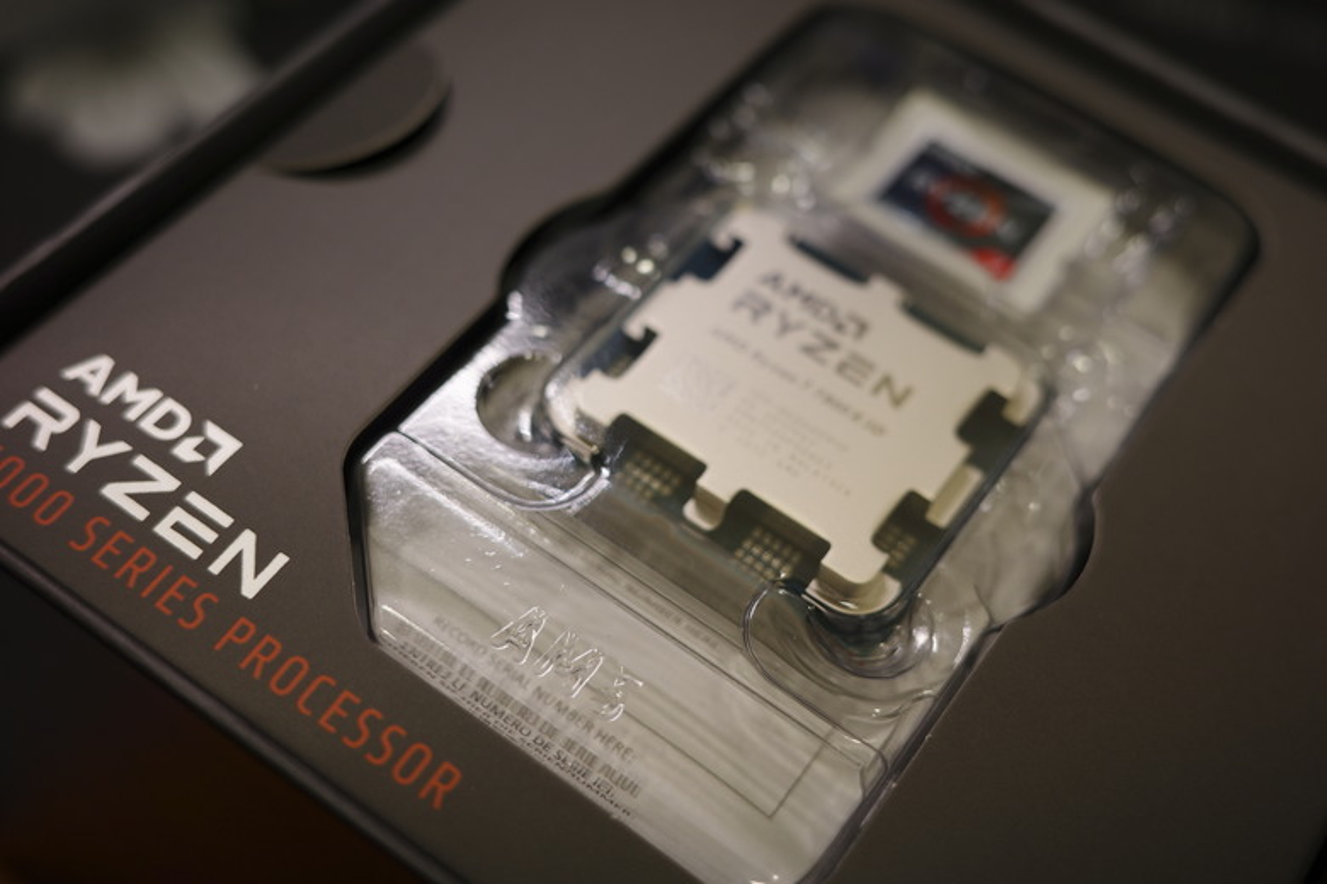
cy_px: 442
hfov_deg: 48.5
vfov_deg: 33.4
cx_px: 664
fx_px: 1474
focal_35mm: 40
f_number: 2.8
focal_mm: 26
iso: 200
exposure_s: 1/125
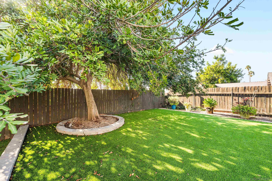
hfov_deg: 104.3
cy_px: 90
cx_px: 136
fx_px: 106
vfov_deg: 81.2
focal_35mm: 14
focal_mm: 14
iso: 160
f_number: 8
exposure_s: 1/80
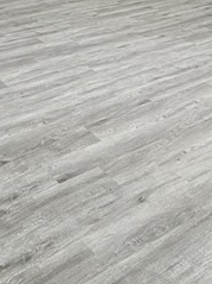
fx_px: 490
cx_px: 90
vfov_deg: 28.3
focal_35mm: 60
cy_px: -51
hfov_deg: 24.4
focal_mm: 2.22
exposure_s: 1/120
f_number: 2.2
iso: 100
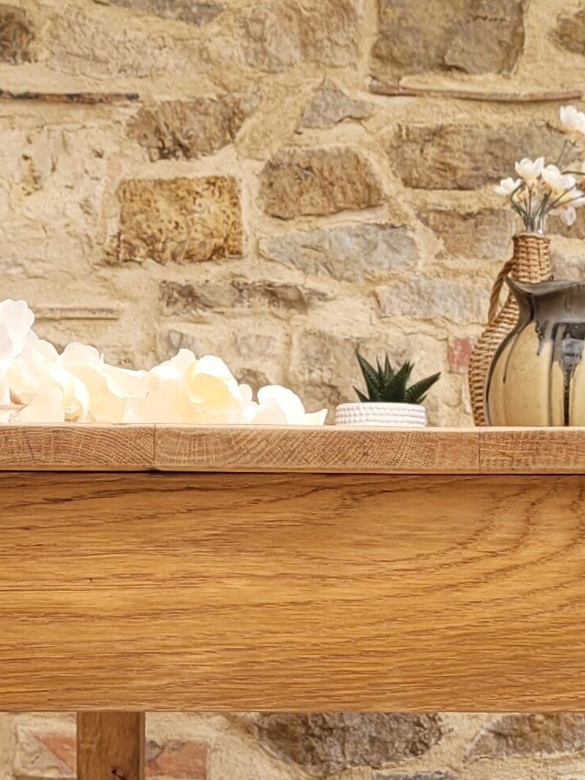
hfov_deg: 16.5
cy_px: 827
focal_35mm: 89
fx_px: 2005
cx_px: 407
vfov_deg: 21.1
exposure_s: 1/125
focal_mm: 5.4
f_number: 1.8
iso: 40
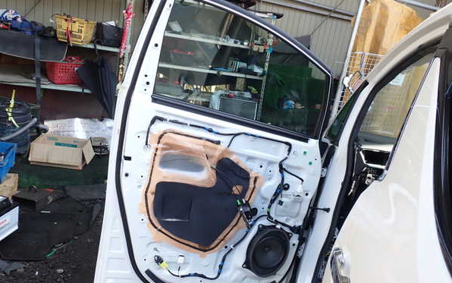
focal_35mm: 32
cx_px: 227
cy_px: 149
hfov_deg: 59.6
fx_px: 394
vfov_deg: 39.5
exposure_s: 1/125
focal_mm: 5.4
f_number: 3.2
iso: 100
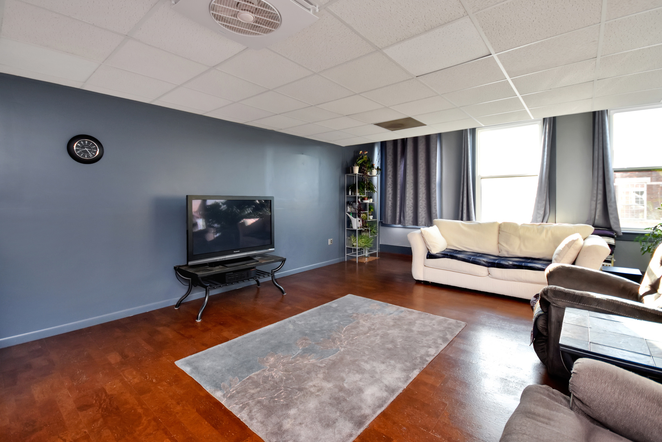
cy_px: 221
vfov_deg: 77.3
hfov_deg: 100.4
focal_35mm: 15
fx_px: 276
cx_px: 331
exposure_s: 1/60
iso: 400
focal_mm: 10
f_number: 4
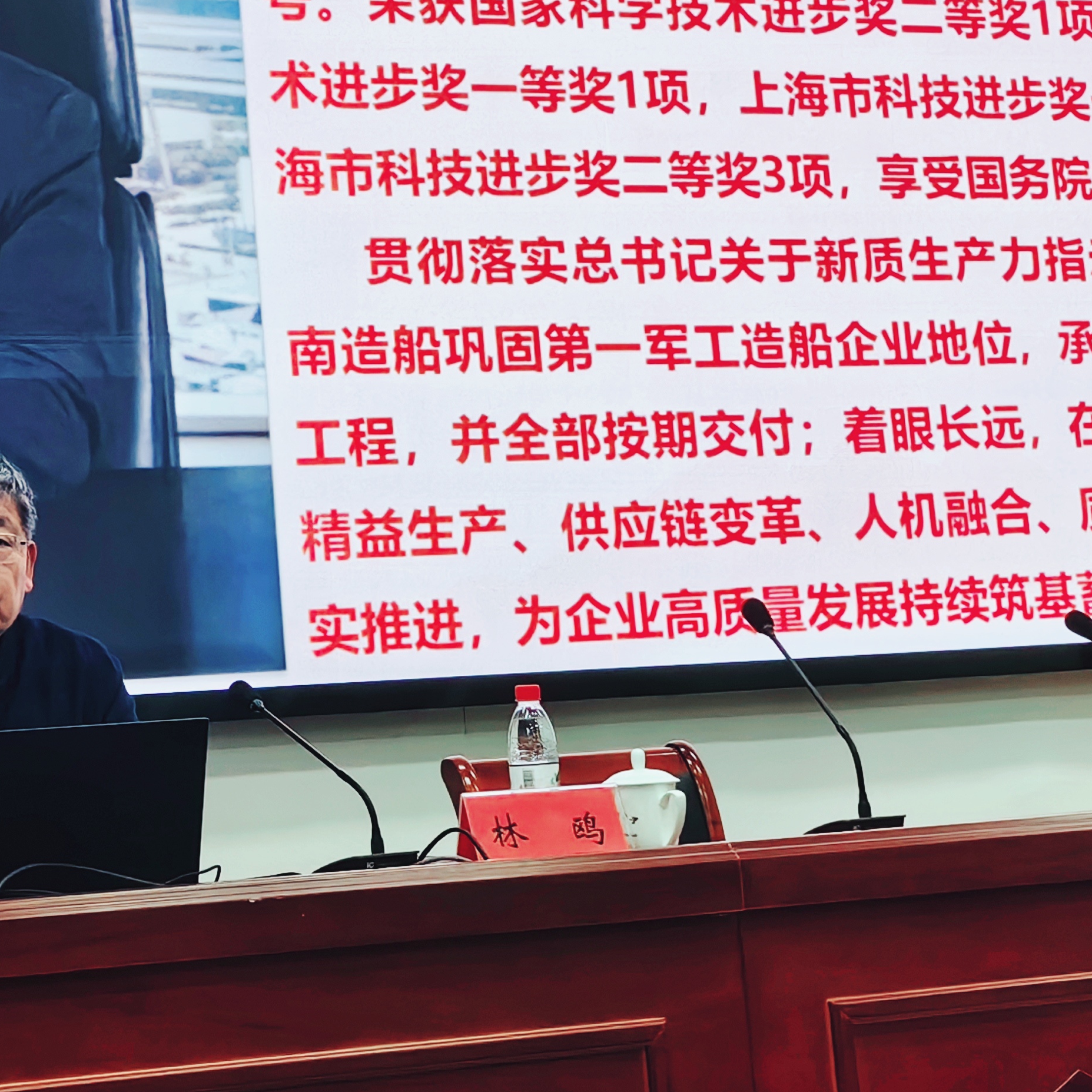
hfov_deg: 21.3
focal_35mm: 80
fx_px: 2855
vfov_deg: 21.5
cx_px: 173
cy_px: 262
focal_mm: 5.75
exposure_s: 1/120
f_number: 4
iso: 160
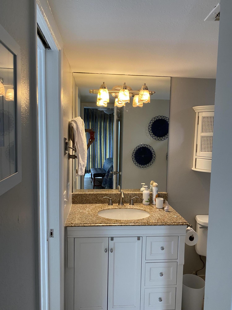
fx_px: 232
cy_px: 155
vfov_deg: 67.3
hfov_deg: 53.1
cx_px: 116
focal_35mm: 26
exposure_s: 1/60
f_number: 1.8
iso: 100
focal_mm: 4.25
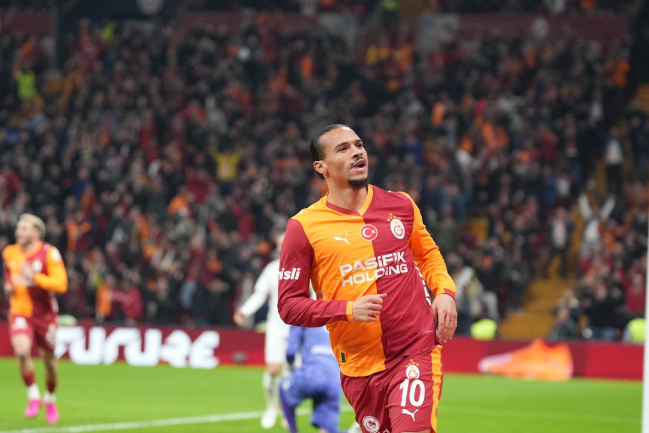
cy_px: 216
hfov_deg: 11.2
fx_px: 3298
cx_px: 324
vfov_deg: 7.5
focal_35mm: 183
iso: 2500
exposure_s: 1/1600
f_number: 2.8
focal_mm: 122
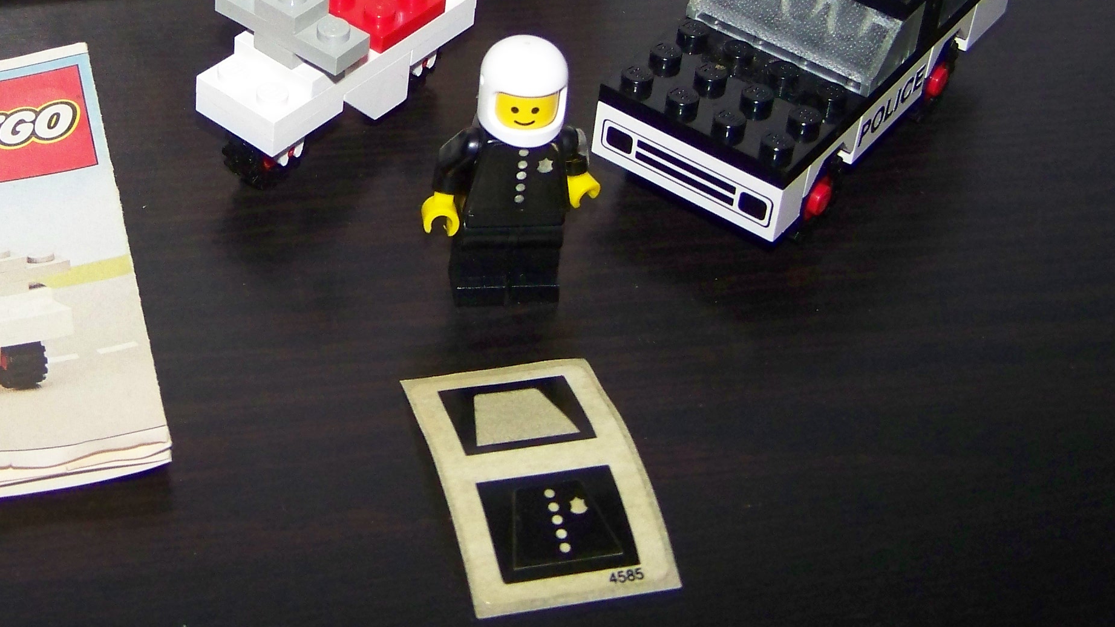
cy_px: 1
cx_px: 232
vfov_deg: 17.1
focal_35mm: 69
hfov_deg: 29.9
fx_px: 2040
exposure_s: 1/30
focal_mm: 6.3
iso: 200
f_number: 2.8
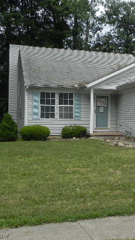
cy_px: 120
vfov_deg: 38.5
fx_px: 344
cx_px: 136
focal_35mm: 54
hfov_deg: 21.4
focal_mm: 6.6
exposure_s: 1/337
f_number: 6.3
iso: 160
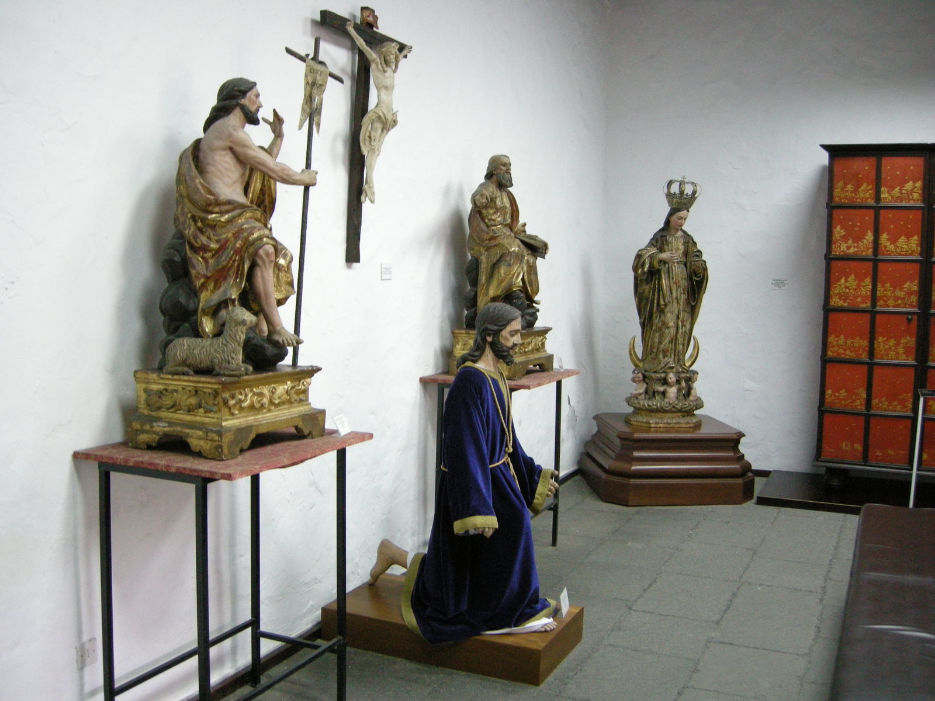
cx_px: 468
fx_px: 972
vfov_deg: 39.7
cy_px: 350
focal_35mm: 36
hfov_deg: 51.4
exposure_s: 1/37.2
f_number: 2.7
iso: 400
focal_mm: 7.5
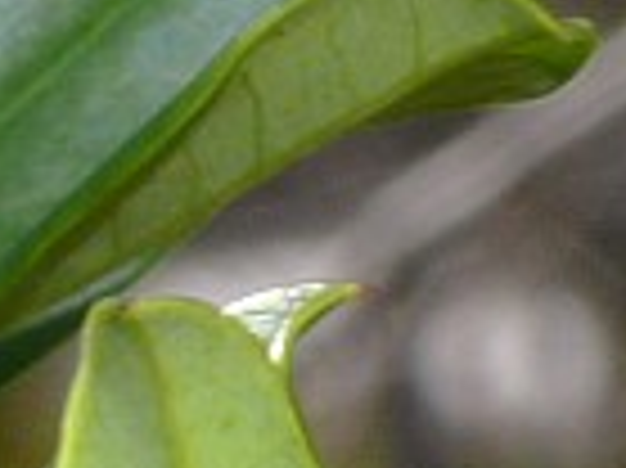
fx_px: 14112
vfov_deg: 1.9
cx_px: -869
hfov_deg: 2.5
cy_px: 1436
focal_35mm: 781
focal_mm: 22.3
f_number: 11
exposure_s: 1/125
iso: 100
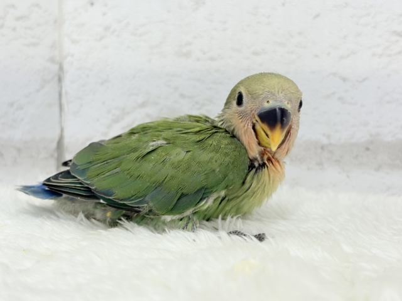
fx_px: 604
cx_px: 201
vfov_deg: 28.0
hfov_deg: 36.8
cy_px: 150
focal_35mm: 52
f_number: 1.6
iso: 100
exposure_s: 1/100
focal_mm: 5.96
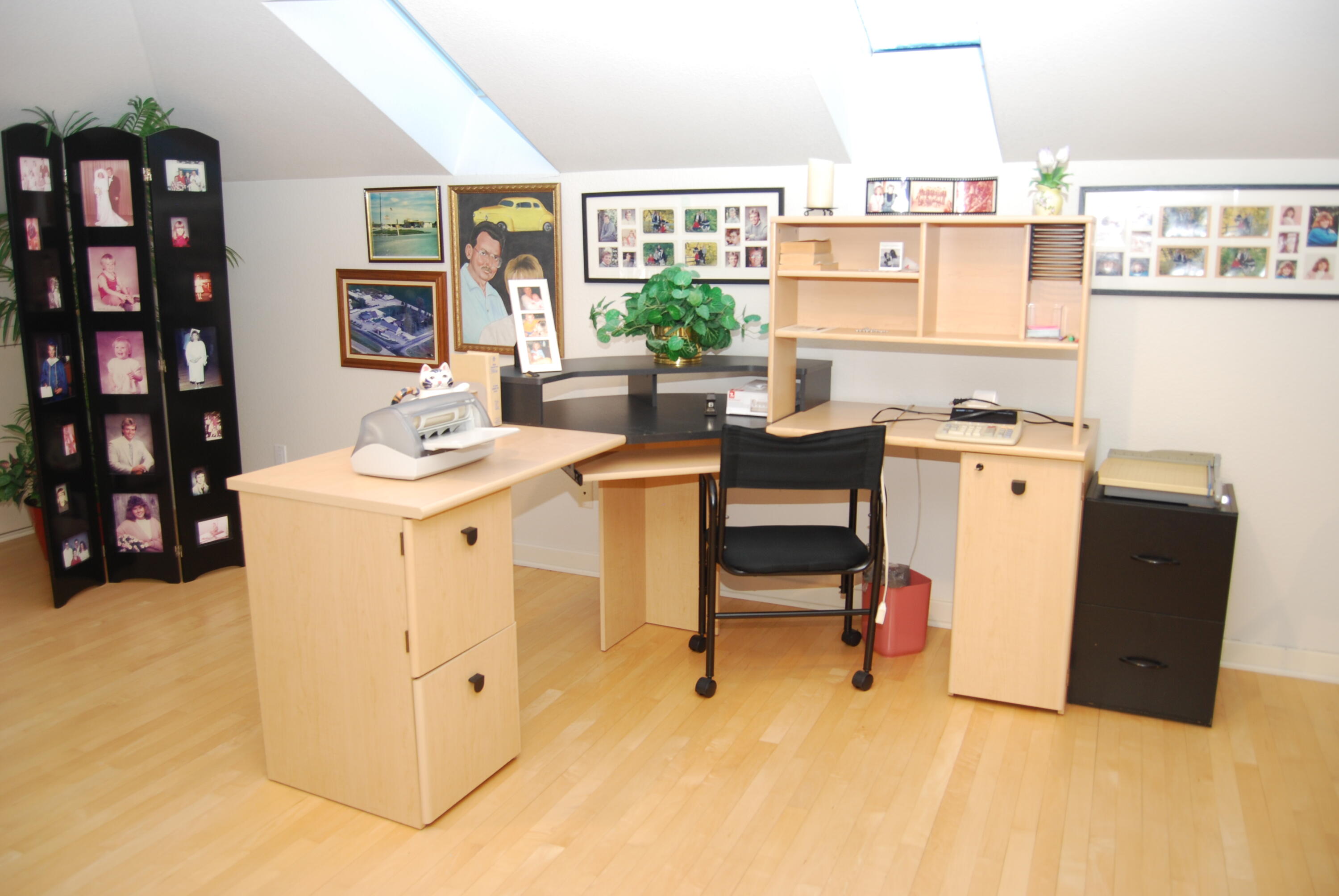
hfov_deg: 67.3
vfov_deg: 48.0
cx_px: 670
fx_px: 1005
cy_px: 448
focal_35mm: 27
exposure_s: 1/60
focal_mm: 18
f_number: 4
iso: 200
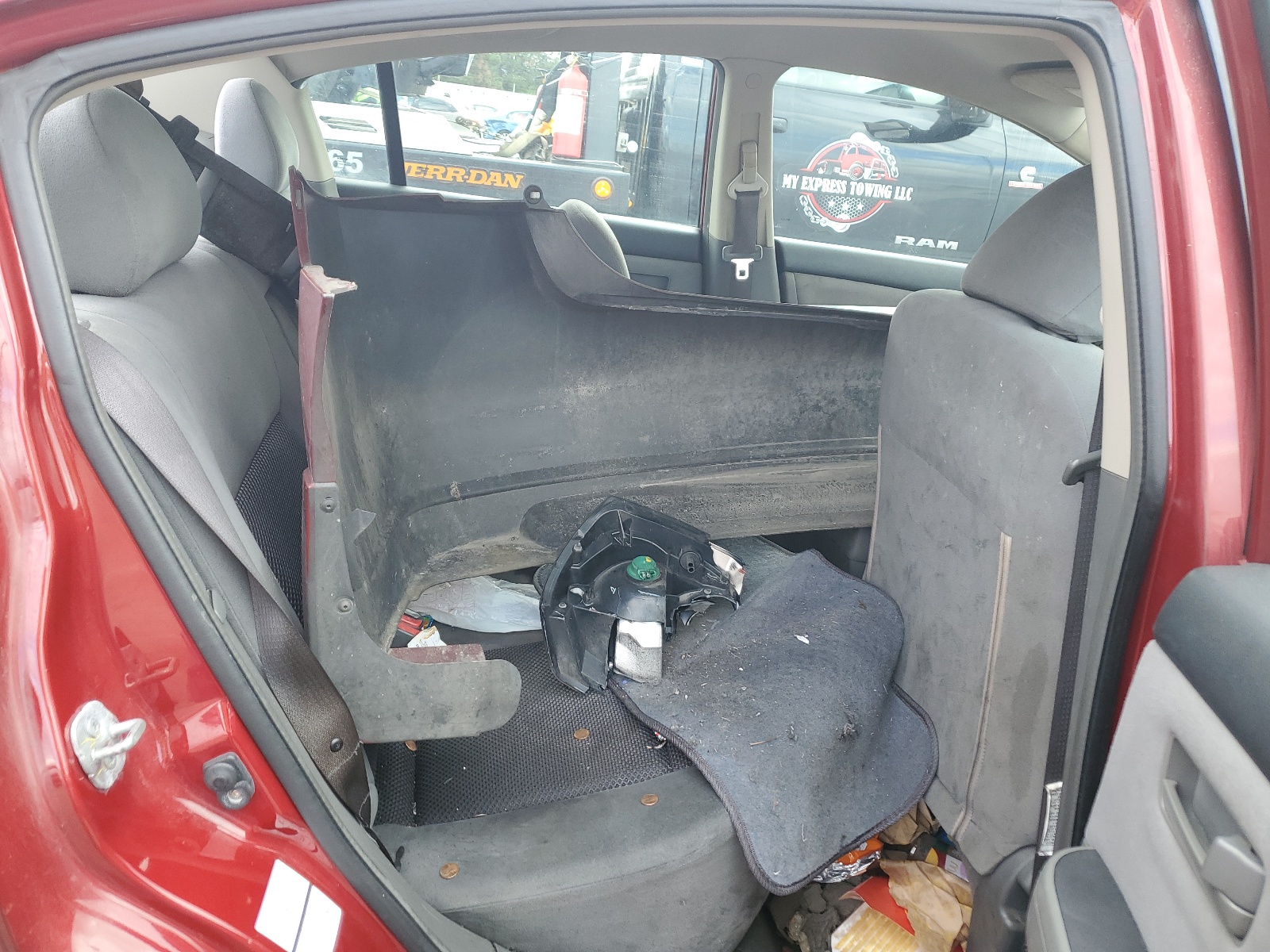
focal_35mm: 26
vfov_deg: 53.1
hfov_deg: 67.3
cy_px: 476
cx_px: 635
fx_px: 954
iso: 50
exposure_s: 1/143
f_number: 1.5
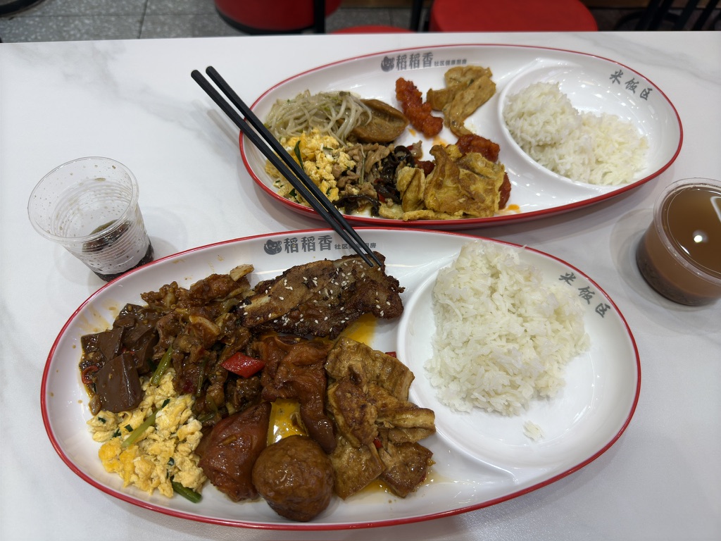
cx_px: 360
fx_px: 500
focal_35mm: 24
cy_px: 270
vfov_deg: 56.8
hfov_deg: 71.6
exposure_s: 1/121
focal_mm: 6.76
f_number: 1.78
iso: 50
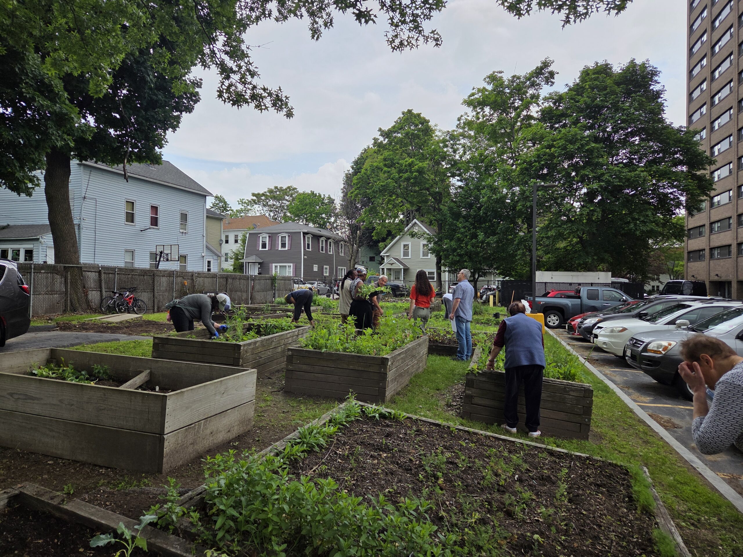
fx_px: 494
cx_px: 372
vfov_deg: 58.9
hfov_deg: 73.9
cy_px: 278
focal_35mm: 23
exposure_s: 1/3850
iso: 80
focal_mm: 5.4
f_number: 1.8
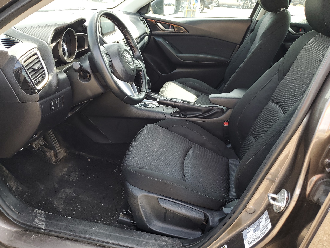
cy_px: 124
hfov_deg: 67.3
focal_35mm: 26
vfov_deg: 53.1
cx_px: 165
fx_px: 248
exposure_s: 1/156
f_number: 1.5
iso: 50
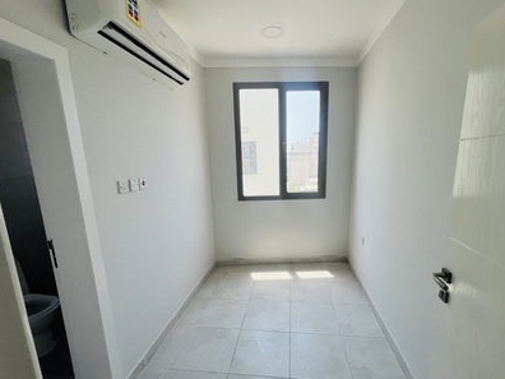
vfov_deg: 81.7
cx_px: 265
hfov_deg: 98.1
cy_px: 201
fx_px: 219
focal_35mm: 15
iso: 64
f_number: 1.8
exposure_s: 1/99
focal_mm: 1.57
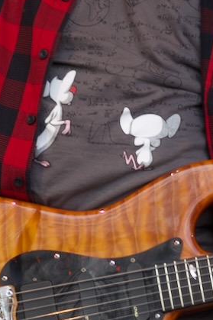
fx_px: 3339
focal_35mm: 376
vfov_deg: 5.5
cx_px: 119
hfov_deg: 3.7
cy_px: 31
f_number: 4
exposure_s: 1/125
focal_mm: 44.93
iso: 100
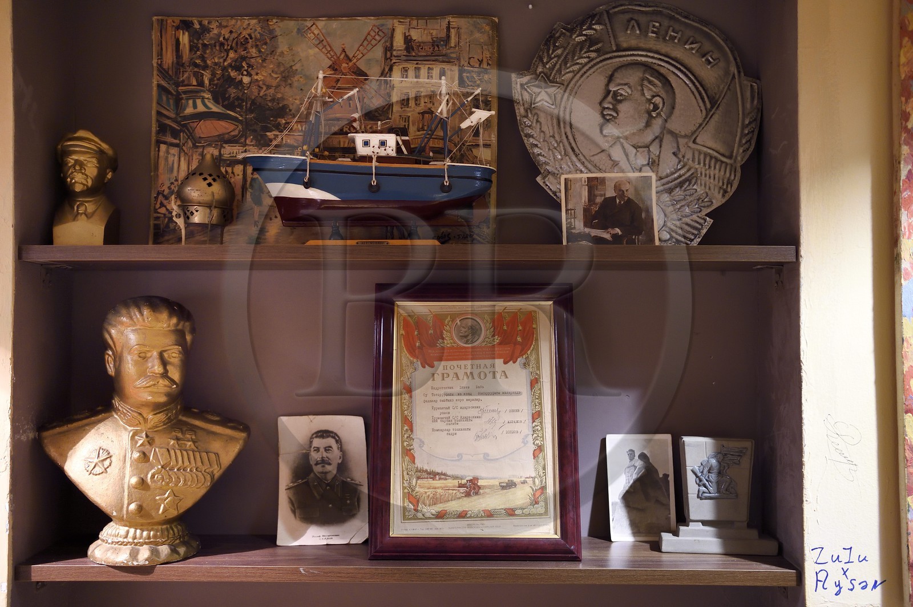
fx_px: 963
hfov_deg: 50.7
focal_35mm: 38
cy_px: 304
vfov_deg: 35.0
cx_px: 456
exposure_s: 1/15
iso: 1600
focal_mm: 38
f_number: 2.8
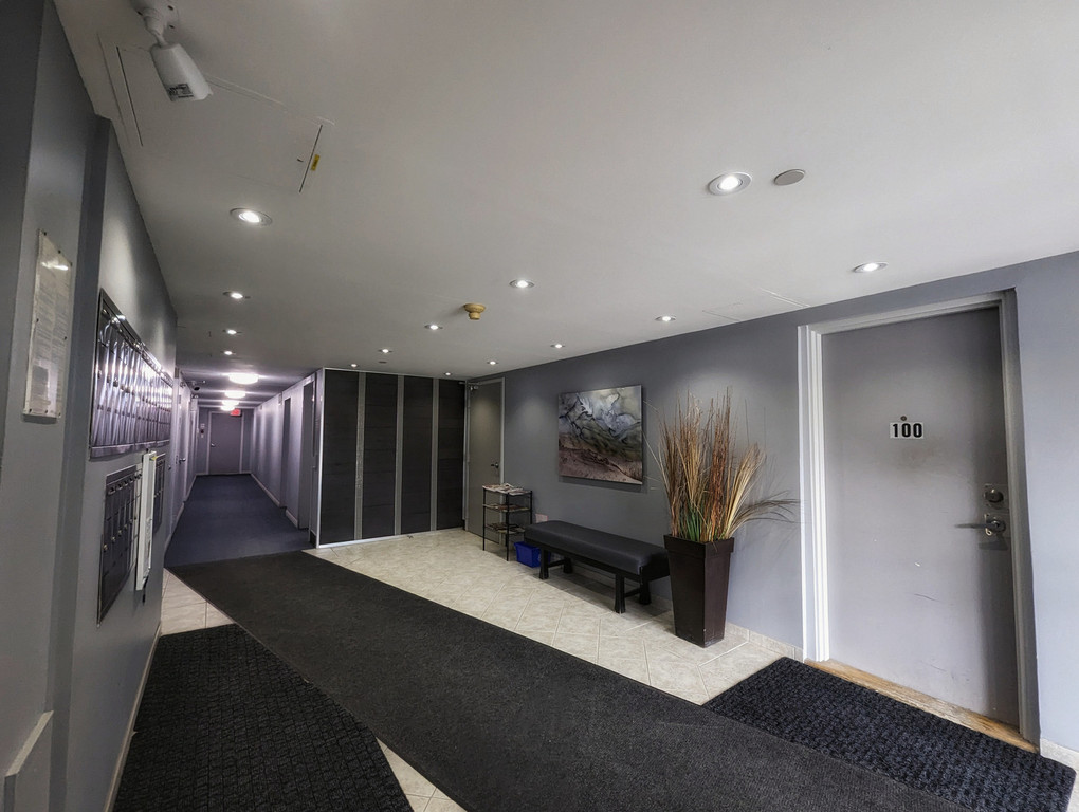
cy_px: 406
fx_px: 406
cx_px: 540
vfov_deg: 90.1
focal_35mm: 13
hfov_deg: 106.1
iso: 361
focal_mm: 1.95
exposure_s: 1/120
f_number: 2.2
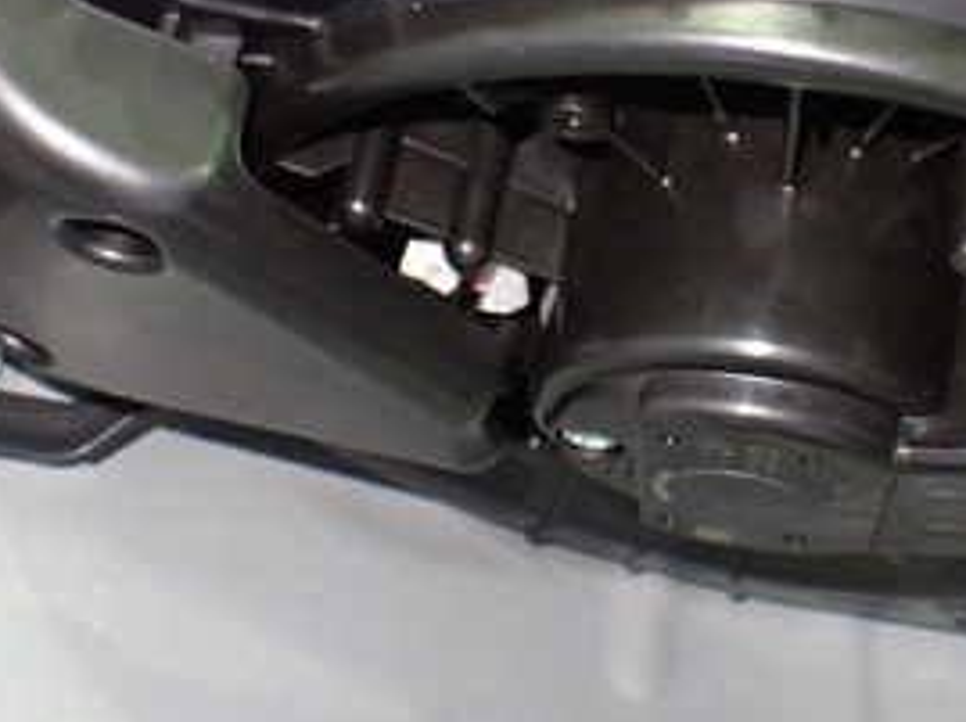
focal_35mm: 67
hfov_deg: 28.8
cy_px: 194
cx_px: 654
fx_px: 1867
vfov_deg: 21.7
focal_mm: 5.4
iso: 1000
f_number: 2.3
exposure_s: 1/30
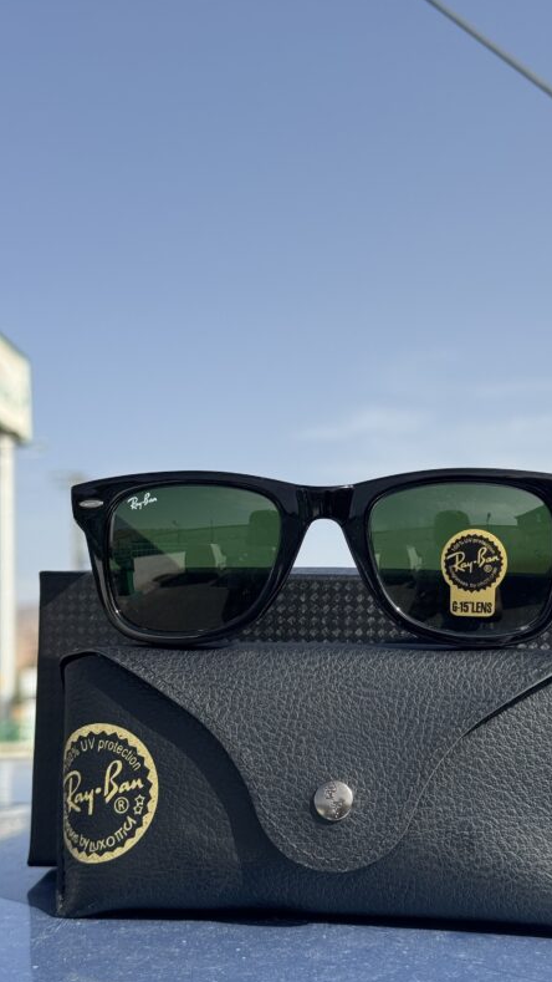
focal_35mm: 53
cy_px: 490
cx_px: 332
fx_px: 1379
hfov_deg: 22.6
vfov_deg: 39.2
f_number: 1.78
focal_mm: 6.76
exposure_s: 1/4975
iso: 64
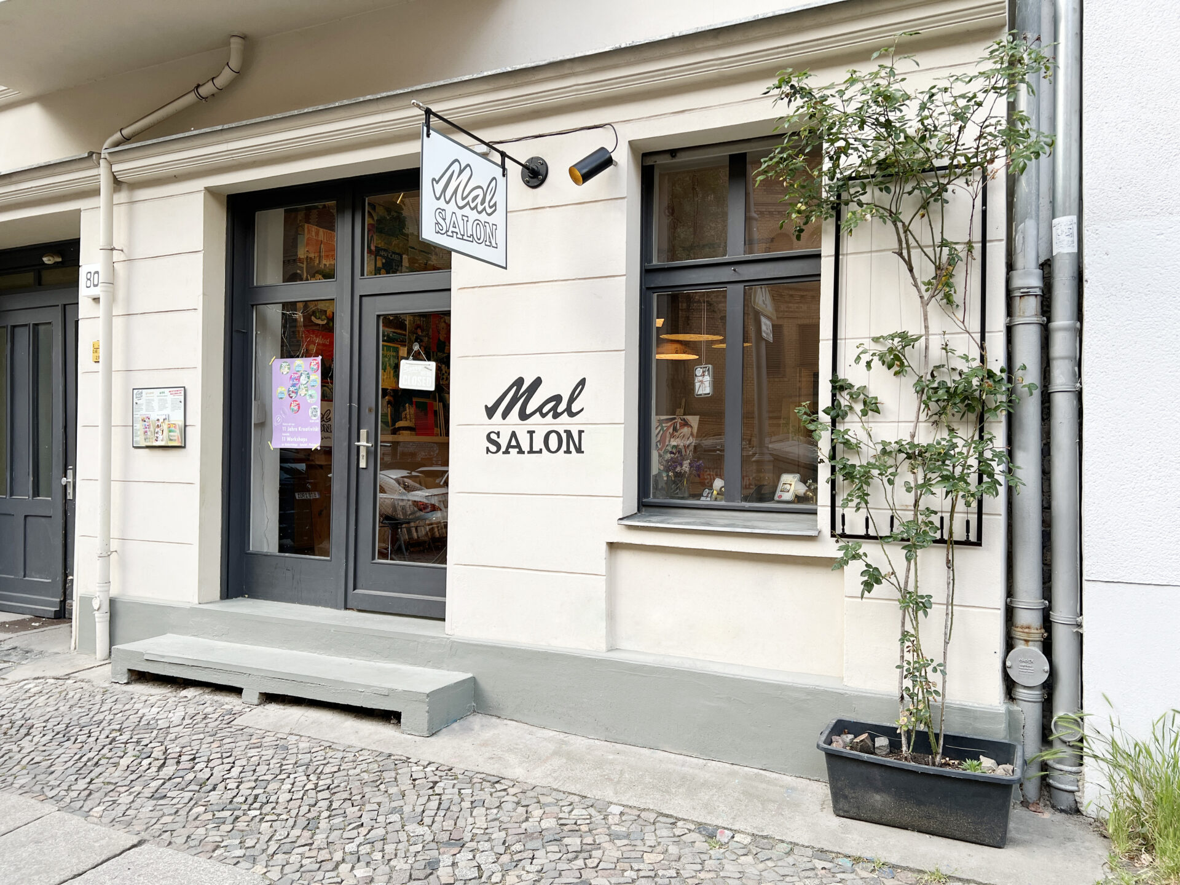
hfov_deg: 67.3
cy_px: 442
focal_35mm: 26
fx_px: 886
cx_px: 590
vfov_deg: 53.1
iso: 80
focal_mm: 5.7
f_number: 1.5
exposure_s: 1/121
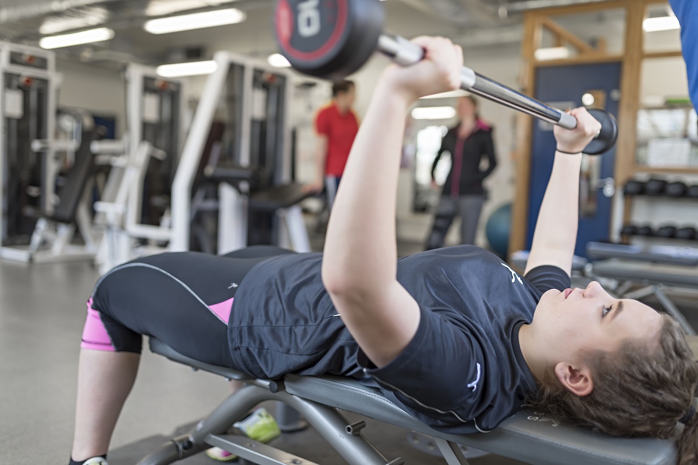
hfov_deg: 54.4
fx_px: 679
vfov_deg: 37.9
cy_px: 232
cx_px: 349
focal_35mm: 35
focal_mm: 35
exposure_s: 1/160
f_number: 1.8
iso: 100
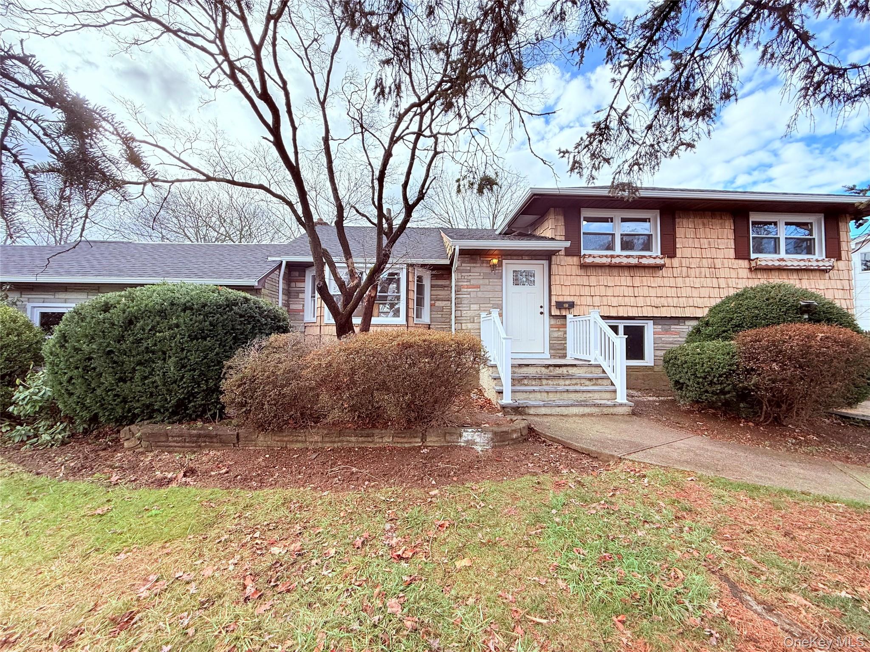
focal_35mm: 14
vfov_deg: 85.7
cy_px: 326
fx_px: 352
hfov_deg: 102.1
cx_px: 435
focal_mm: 2.22
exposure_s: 1/390
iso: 64
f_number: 2.2
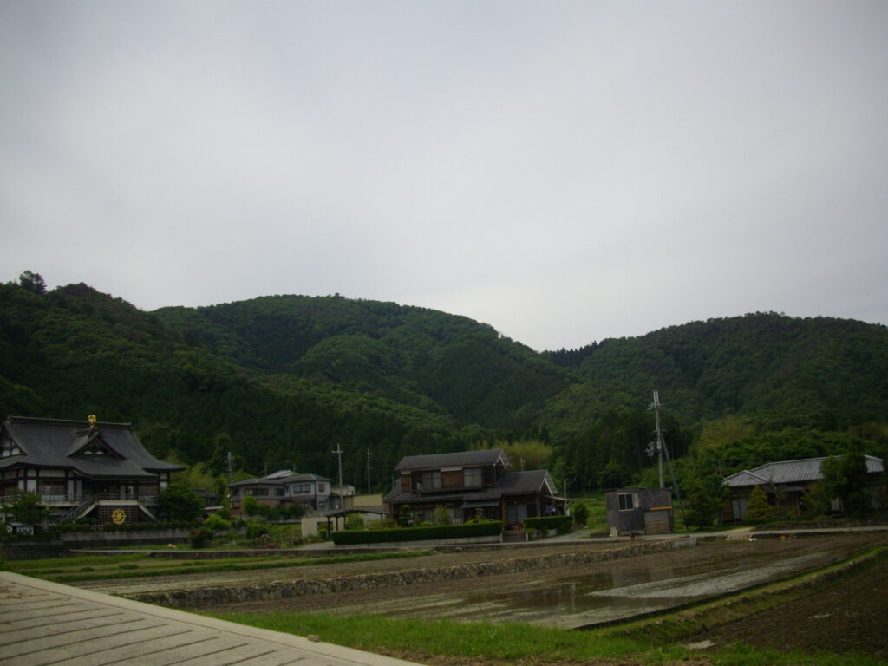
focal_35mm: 37
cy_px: 333
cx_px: 444
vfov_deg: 38.7
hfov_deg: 50.1
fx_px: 949
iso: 100
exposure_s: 1/800
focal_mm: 6.2
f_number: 5.6
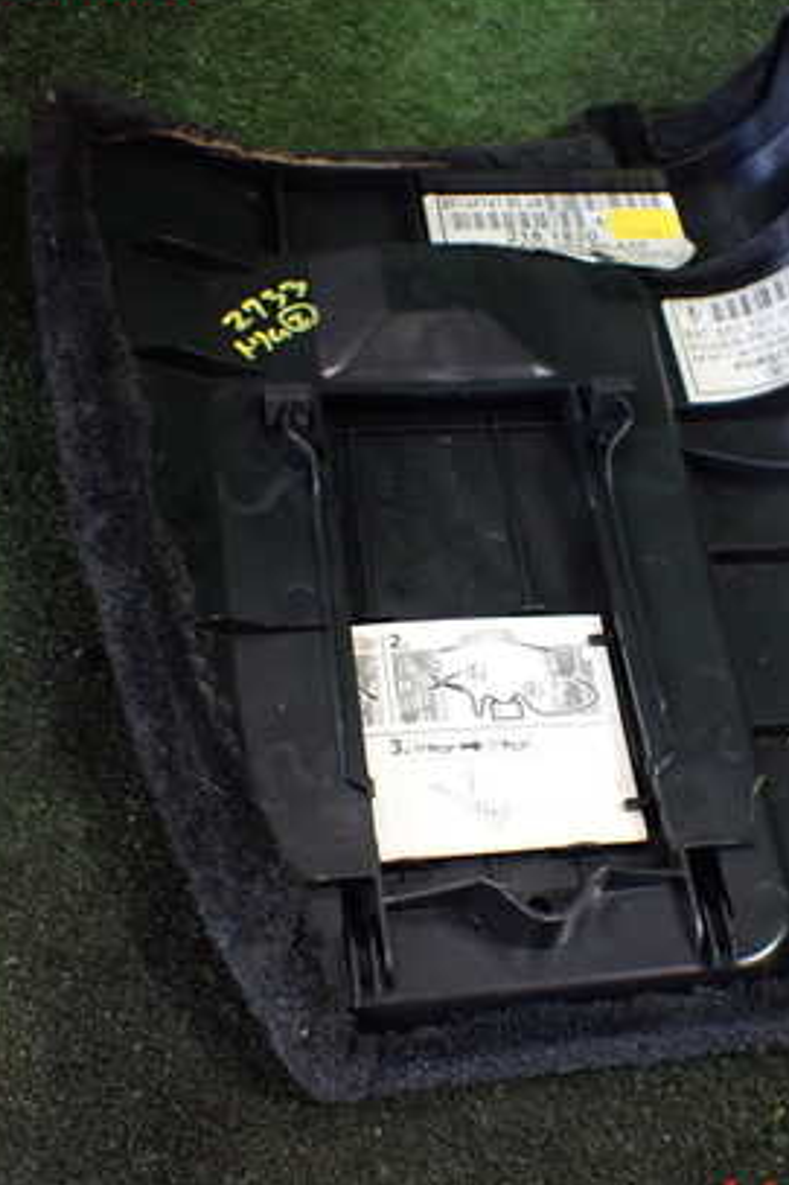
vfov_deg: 42.8
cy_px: 591
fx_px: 1513
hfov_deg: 29.1
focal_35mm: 46
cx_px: 510
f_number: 2.3
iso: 640
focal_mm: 5.4
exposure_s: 1/125
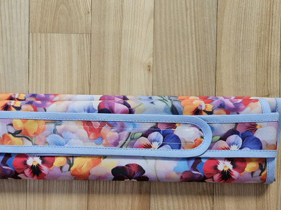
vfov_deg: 41.5
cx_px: 108
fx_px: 276
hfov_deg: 53.5
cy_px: 129
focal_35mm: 34
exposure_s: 1/142
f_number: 1.8
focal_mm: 5.4
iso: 640
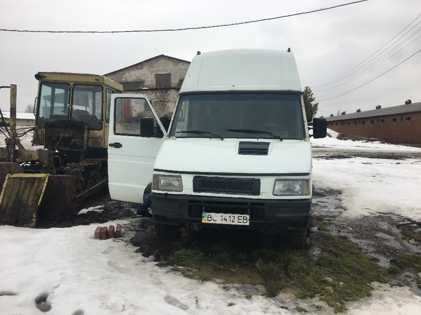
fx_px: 353
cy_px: 158
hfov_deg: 61.7
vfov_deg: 48.2
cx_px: 210
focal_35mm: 29
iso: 25
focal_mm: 4.15
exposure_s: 1/148
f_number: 2.2
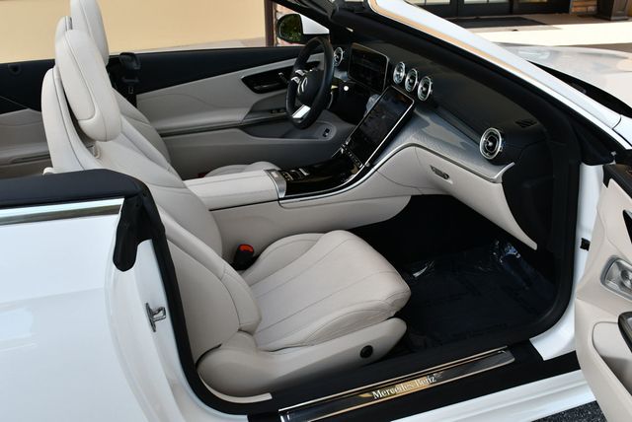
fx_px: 633
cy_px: 211
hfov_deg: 53.1
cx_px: 316
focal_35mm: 36
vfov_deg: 36.9
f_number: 6.3
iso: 200
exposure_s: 1/250
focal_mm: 18
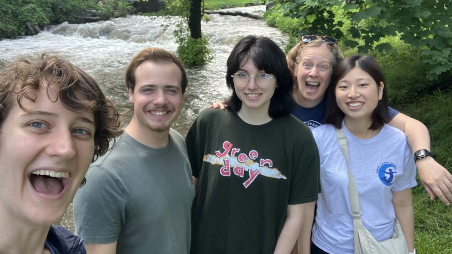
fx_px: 420
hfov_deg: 56.6
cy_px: 102
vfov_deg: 33.6
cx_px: 226
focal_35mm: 35
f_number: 2.2
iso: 40
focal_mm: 2.87
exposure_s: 1/121
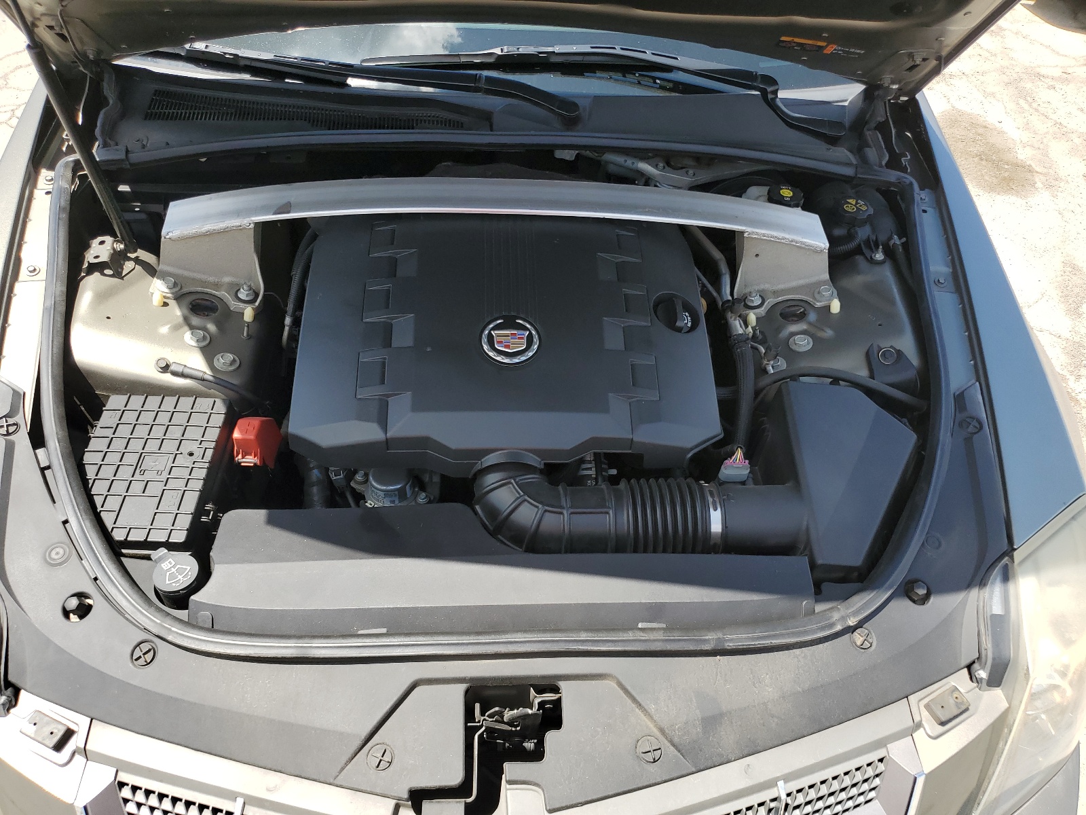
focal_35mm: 26
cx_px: 543
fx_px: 816
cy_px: 408
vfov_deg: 53.1
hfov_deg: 67.3
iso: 50
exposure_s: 1/1250
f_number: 1.5
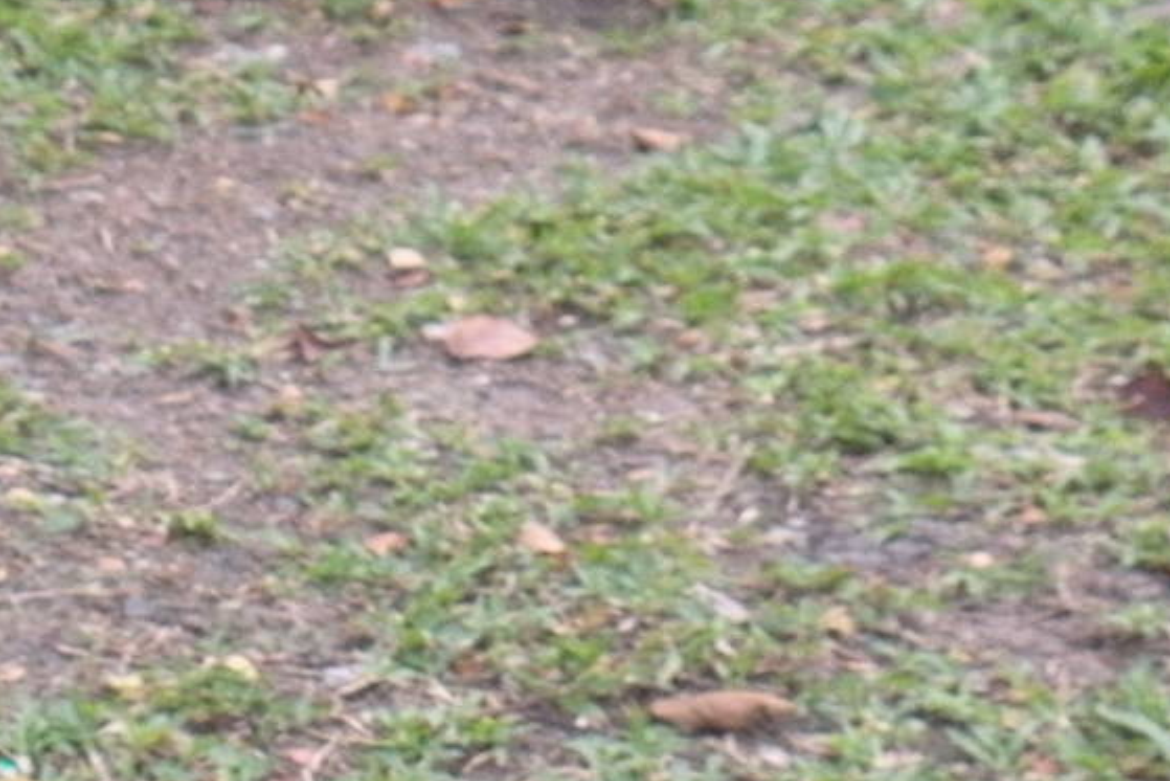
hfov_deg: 8.5
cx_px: 730
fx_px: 7834
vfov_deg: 5.7
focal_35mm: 241
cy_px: -266
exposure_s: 1/109
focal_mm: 14.2
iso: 400
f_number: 4.8
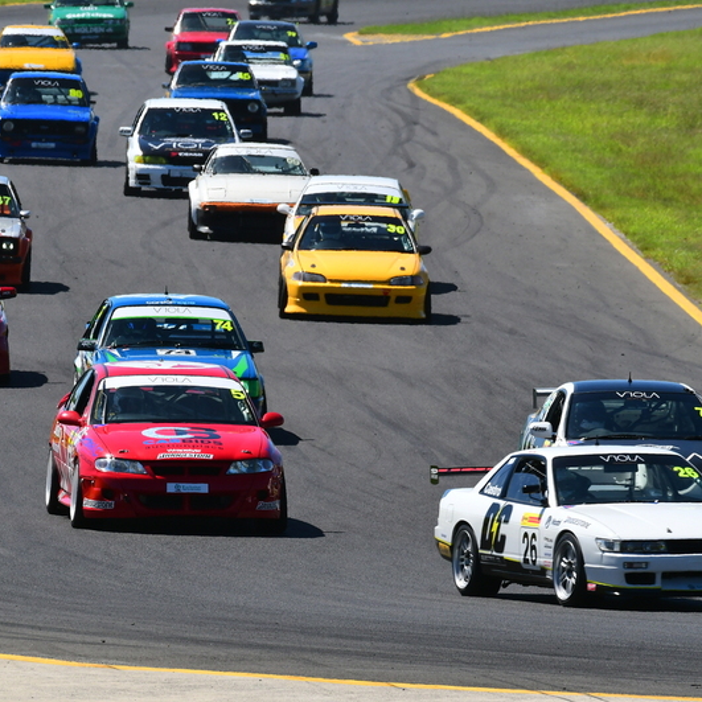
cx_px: 238
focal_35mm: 749
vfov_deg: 2.3
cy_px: 351
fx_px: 17185
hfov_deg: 2.3
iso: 500
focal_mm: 390
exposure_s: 1/640
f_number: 13
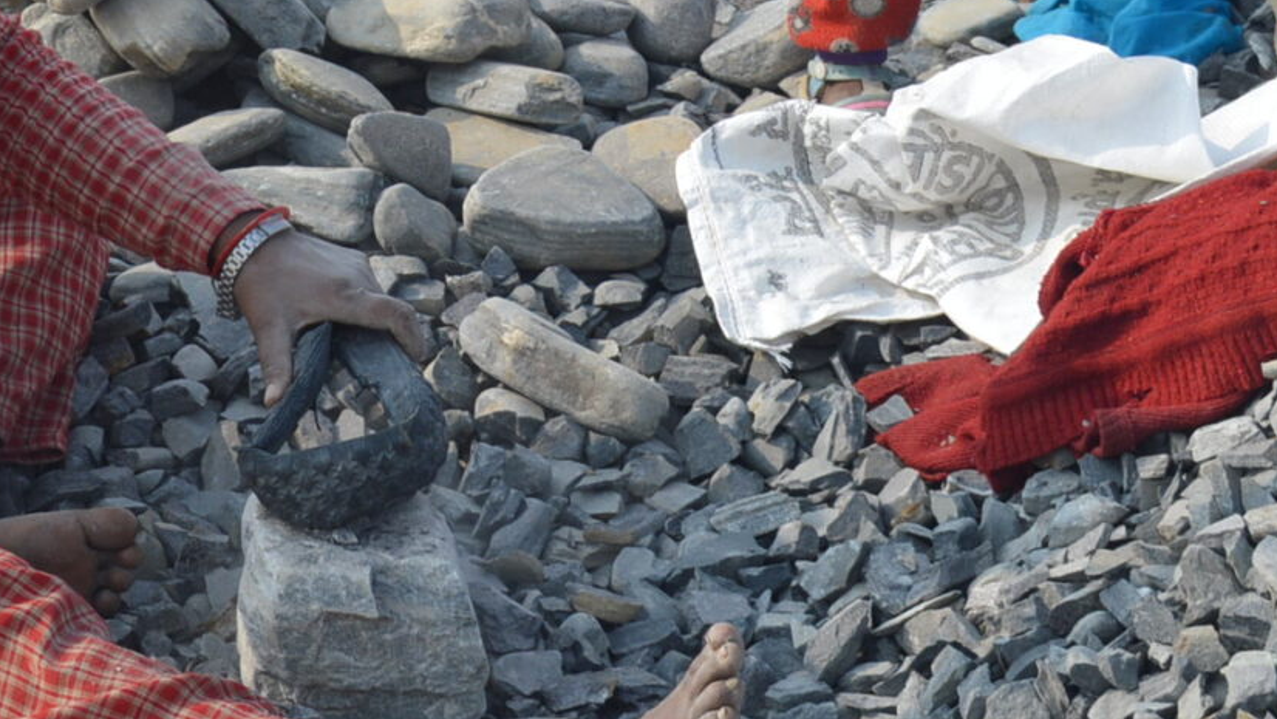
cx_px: 481
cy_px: -141
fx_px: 4945
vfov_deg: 8.2
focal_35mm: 146
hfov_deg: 14.7
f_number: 7.1
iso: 100
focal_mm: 30
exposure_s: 1/200
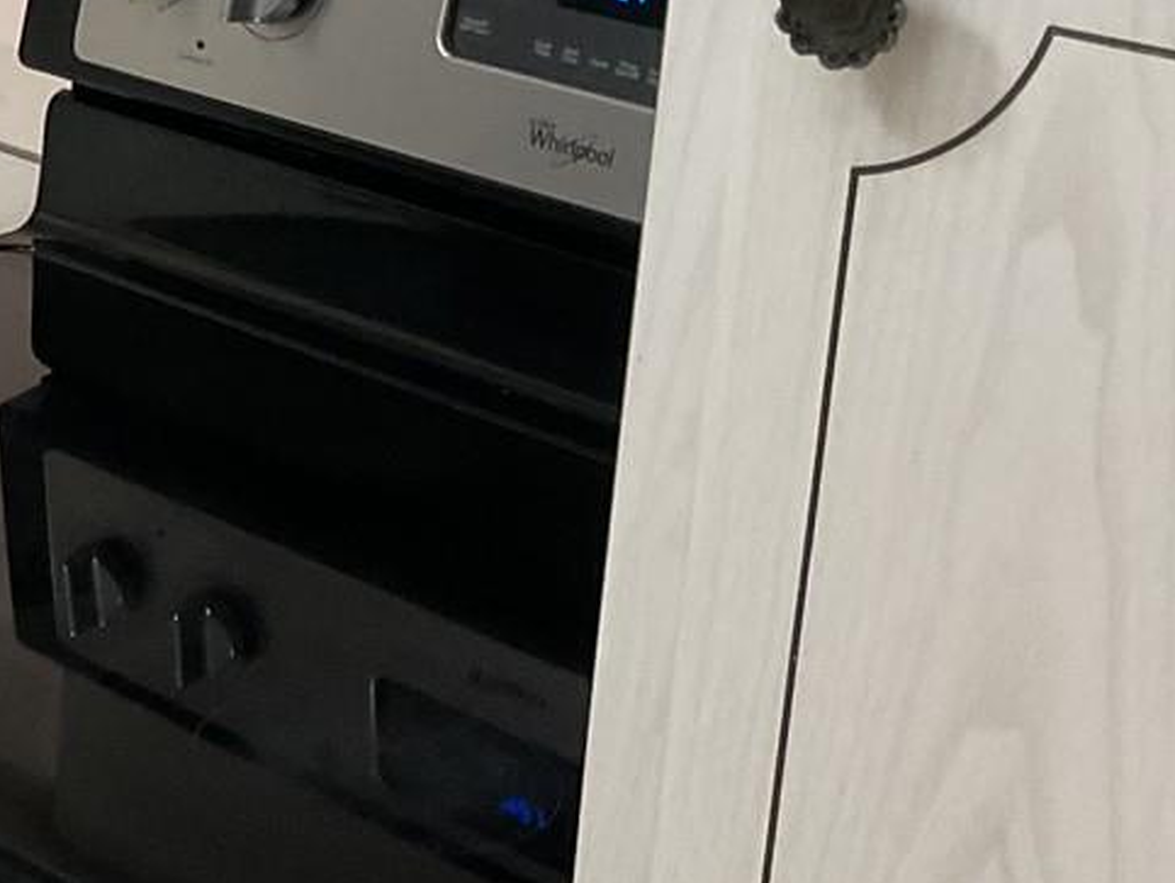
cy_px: 270
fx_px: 3261
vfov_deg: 15.4
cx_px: -533
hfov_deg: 18.4
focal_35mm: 96
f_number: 1.8
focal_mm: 3
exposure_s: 1/60
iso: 80
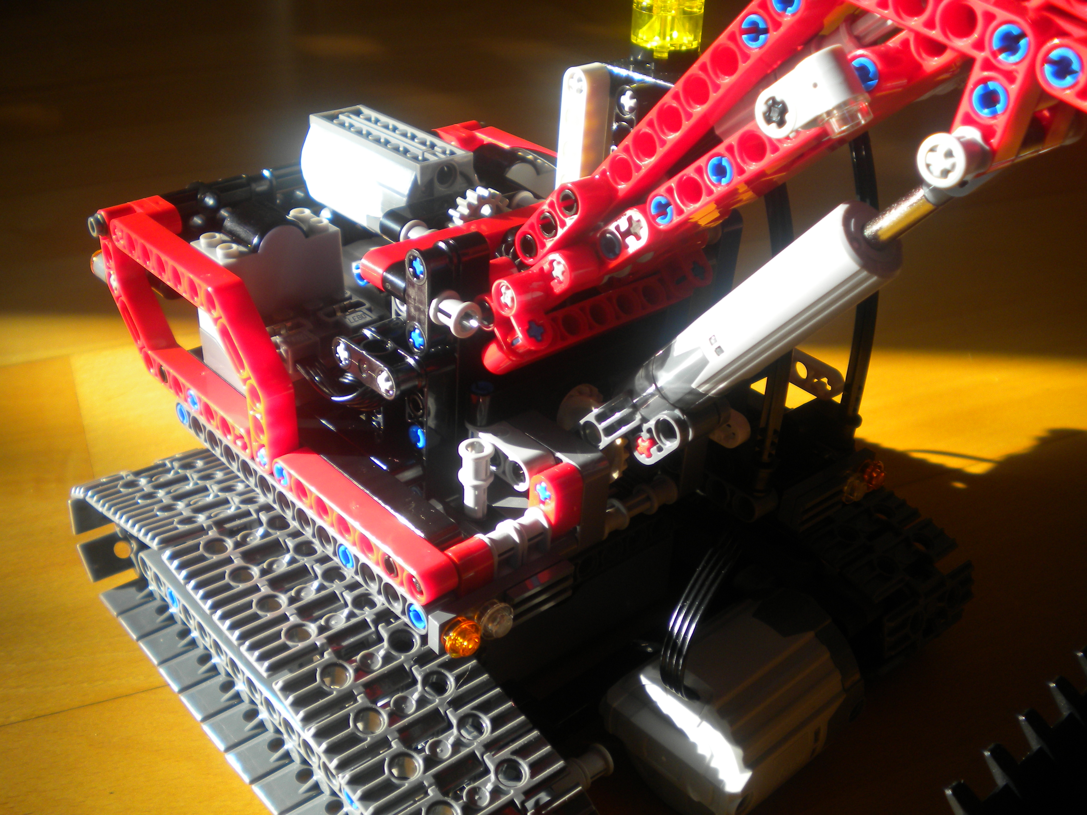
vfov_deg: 40.7
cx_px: 544
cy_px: 408
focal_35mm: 35
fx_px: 1099
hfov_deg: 52.6
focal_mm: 6.3
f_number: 3.1
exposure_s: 1/91
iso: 80
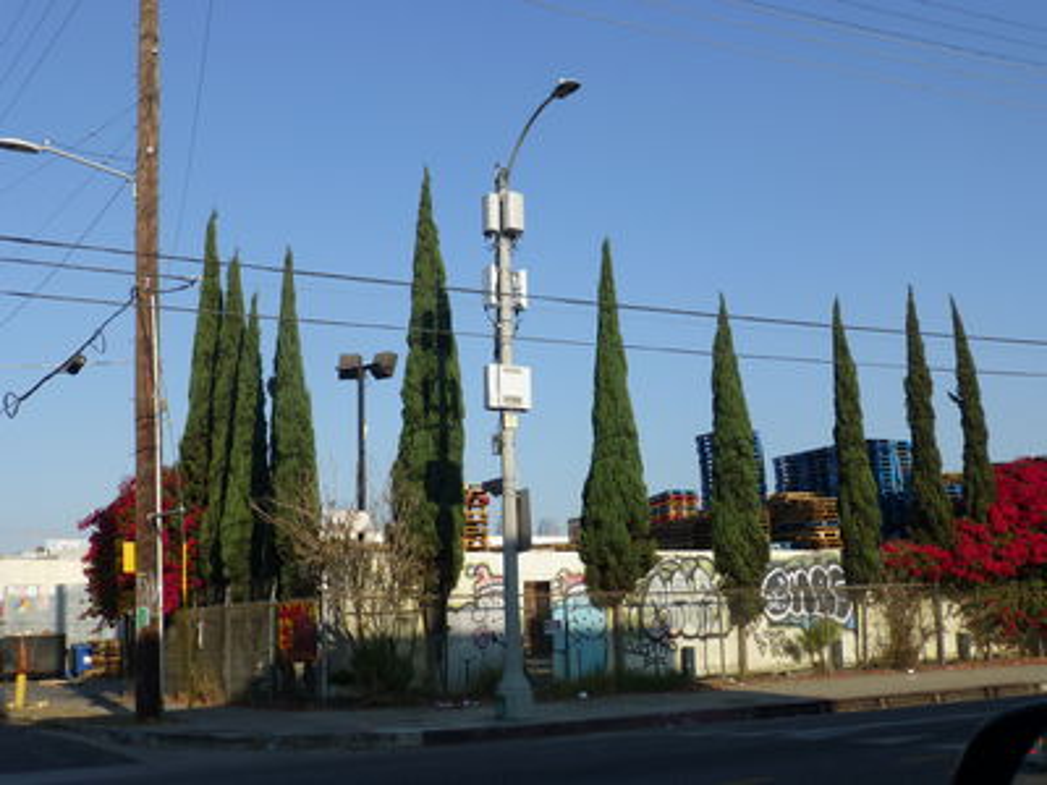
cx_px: 524
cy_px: 392
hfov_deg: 47.9
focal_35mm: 39
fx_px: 1180
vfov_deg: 36.8
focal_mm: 6.9
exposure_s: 1/800
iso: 100
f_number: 3.9
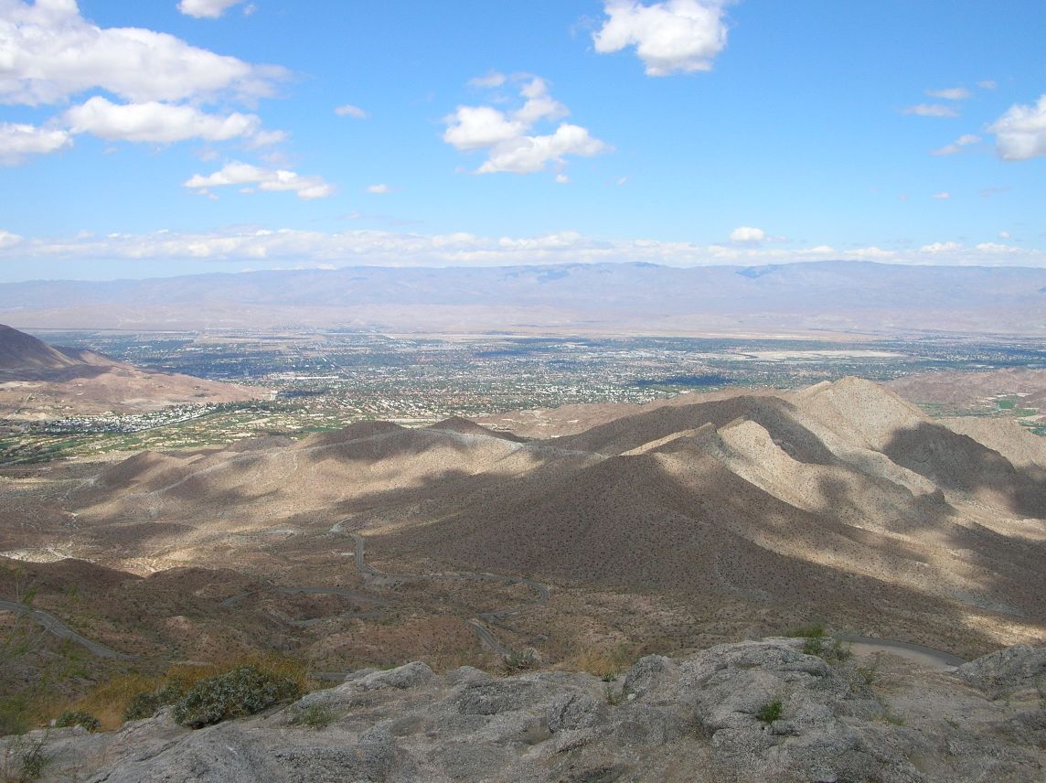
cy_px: 392
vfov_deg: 40.6
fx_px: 1057
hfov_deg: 52.7
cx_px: 523
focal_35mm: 35
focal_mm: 5.8
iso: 50
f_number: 5.6
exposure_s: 1/305
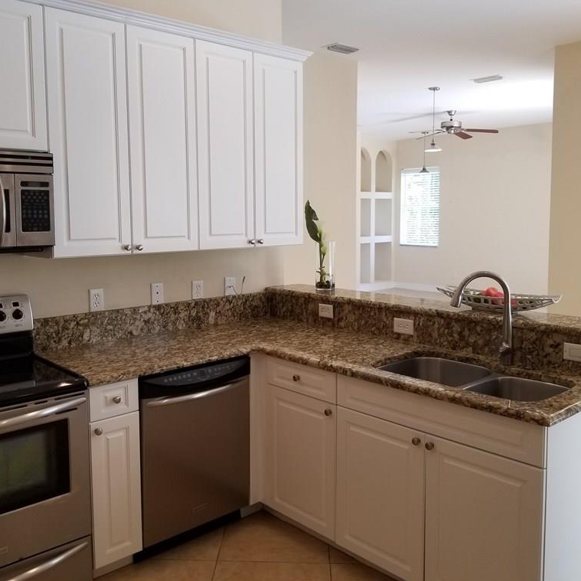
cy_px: 289
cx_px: 277
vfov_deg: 52.5
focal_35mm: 31
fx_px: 589
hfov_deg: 52.5
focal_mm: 4.25
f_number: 1.7
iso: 80
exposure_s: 1/60
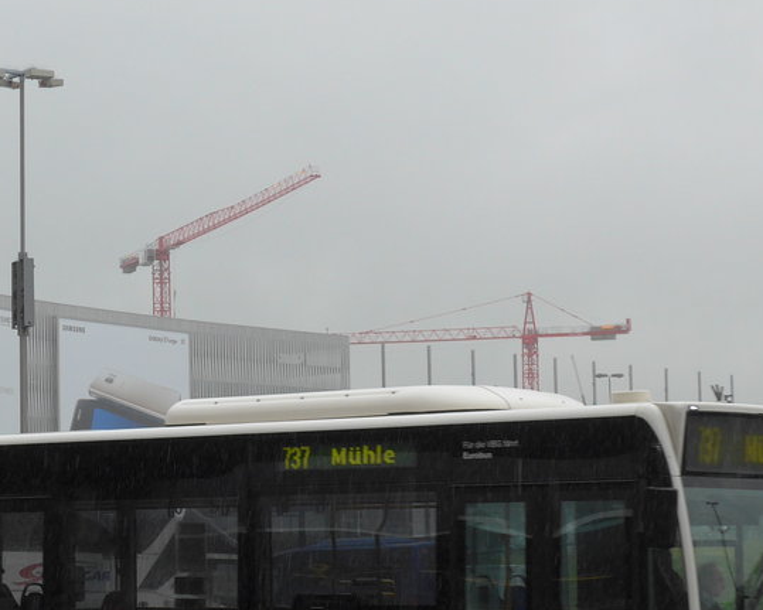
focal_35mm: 113
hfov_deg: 17.0
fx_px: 2551
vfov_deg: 13.6
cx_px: 272
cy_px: 389
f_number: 3.3
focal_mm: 10.7
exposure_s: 1/250
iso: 100
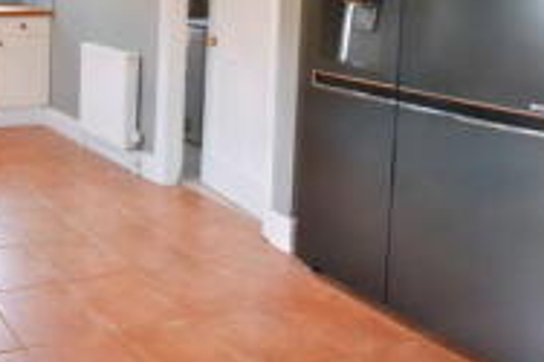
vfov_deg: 31.4
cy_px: -28
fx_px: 574
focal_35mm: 38
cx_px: -69
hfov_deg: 40.0
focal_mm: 10
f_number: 4
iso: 800
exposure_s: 1/60
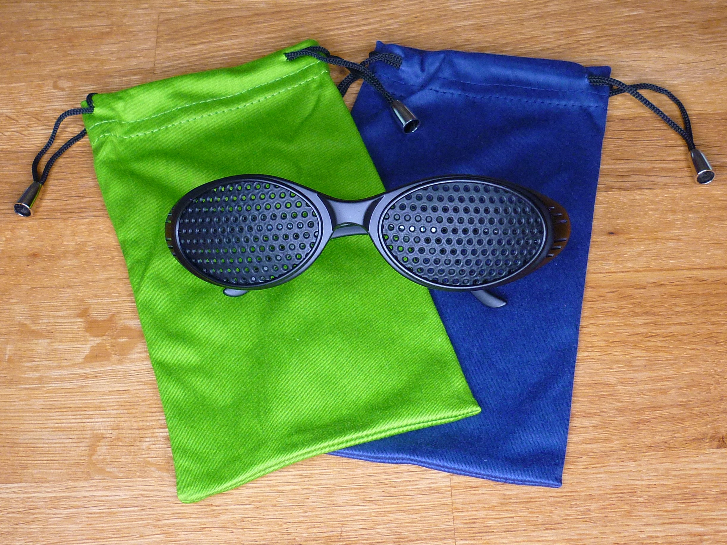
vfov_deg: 34.3
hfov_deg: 44.8
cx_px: 364
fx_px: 882
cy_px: 272
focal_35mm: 42
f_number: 3
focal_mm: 6.9
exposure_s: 1/40
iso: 160
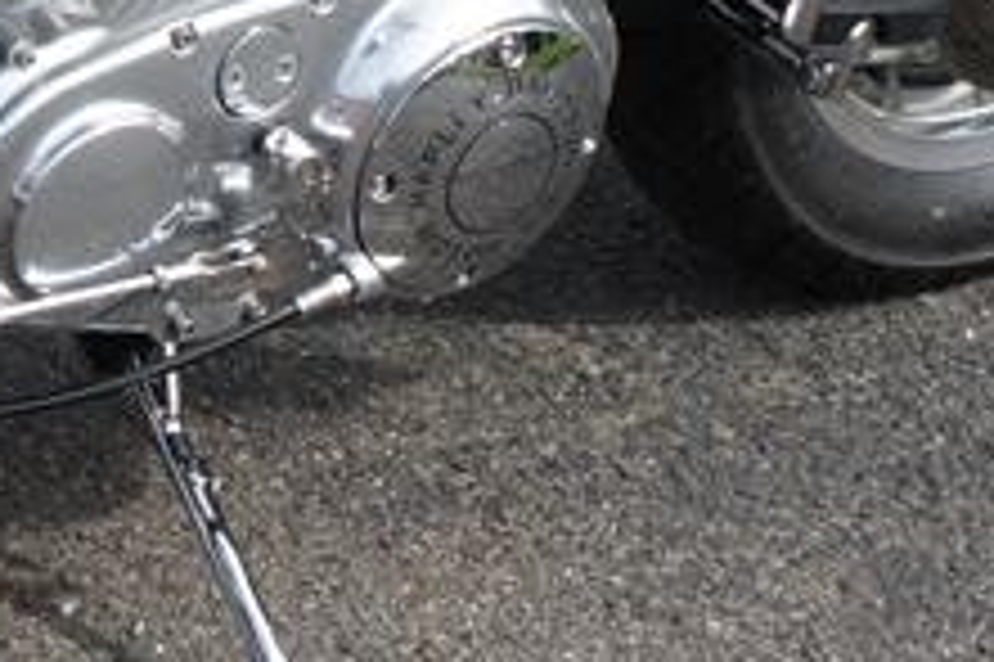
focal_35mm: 187
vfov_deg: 7.2
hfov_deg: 10.9
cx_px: 13
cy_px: -390
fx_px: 5168
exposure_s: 1/250
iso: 200
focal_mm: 27
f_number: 8
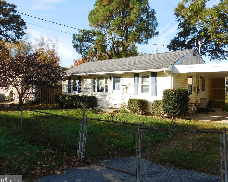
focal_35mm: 32
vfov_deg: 45.8
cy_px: 92
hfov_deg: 55.7
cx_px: 116
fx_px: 216
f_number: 3.2
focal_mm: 5.3
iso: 125
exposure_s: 1/640
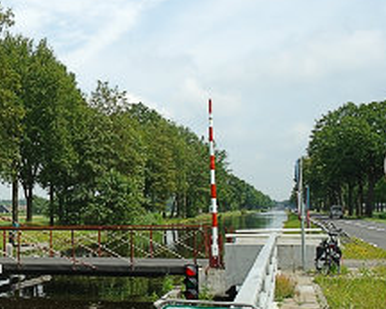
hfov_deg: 31.0
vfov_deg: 27.1
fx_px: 640
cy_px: 166
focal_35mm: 56
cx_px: -4
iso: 100
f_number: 9
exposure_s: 1/125
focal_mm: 19
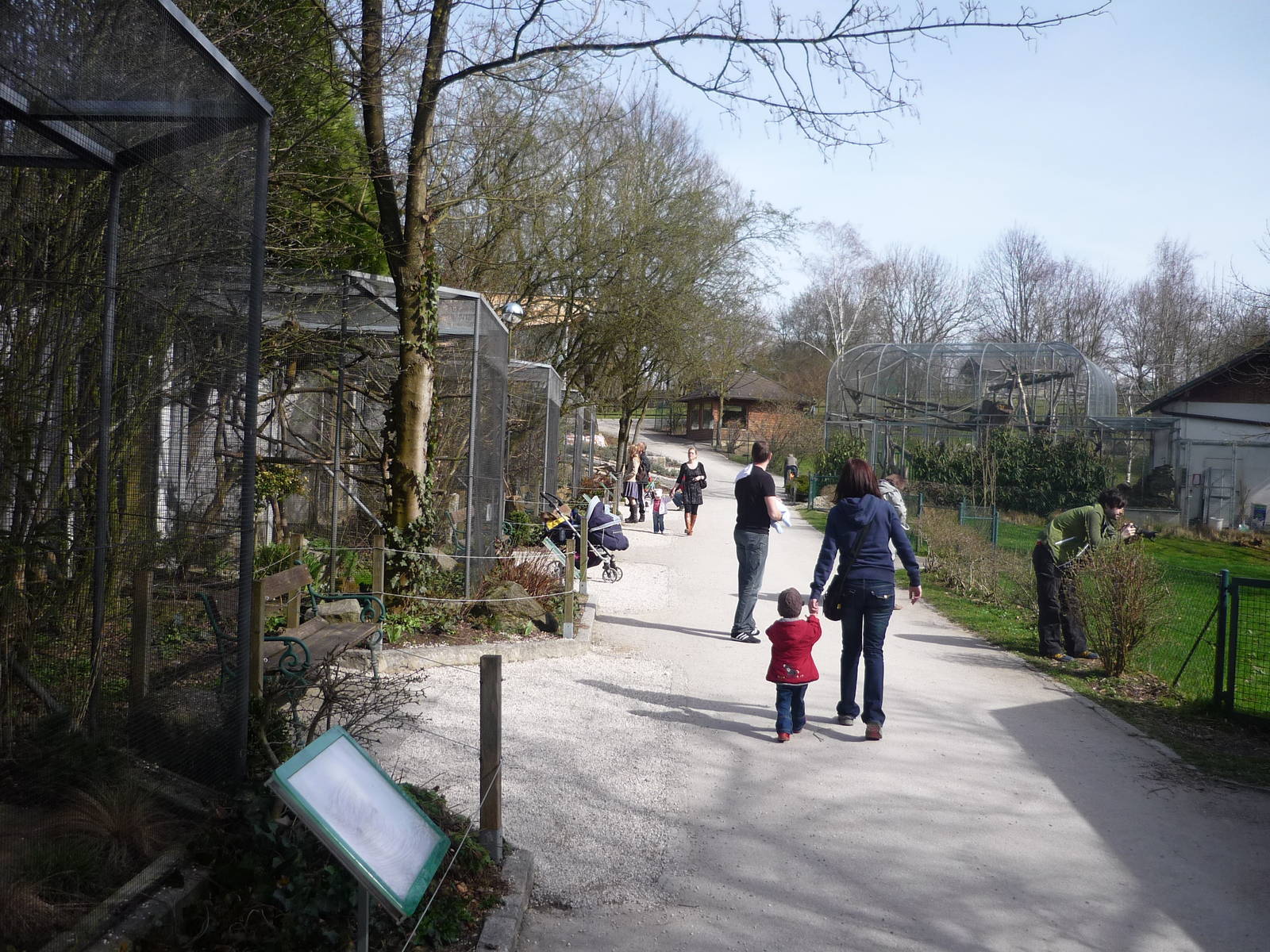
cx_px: 635
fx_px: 1211
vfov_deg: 42.9
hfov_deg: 55.4
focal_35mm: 33
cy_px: 476
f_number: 2.8
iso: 100
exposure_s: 1/1000
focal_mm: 5.5
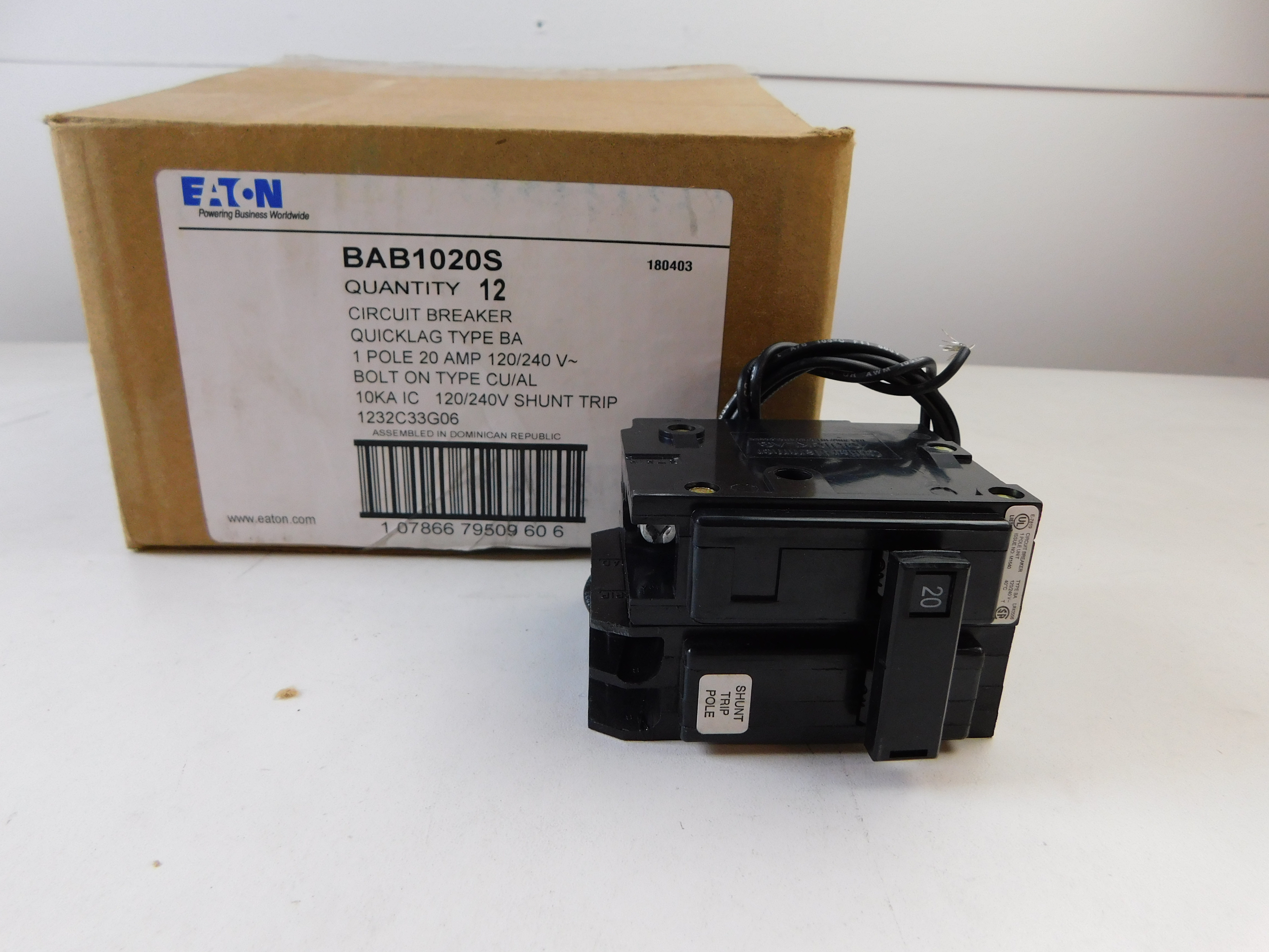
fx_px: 843
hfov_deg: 73.9
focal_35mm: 23
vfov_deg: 58.9
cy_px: 476
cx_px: 634
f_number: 3
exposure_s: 1/30
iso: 200
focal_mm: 4
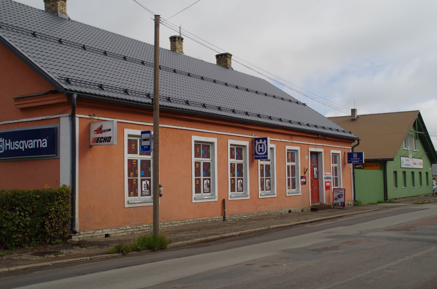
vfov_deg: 31.8
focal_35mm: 42
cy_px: 144
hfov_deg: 46.5
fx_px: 509
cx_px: 218
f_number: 11
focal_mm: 28
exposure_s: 1/125
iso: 100
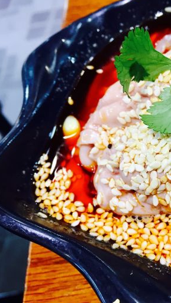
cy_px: 149
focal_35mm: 43
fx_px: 347
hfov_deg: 25.0
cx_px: 204
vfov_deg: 47.4
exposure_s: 1/33
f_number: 2.2
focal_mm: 4.15
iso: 80
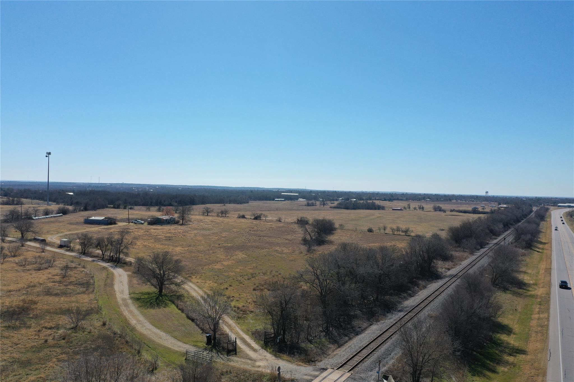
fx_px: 446
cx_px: 287
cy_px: 191
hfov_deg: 65.5
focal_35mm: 28
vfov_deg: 46.4
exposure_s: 1/1250
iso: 100
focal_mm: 10.26
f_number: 4.5
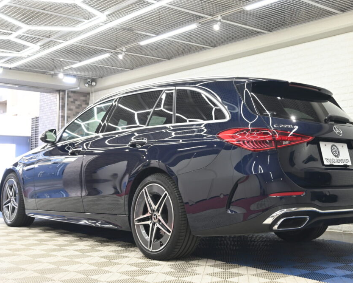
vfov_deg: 32.8
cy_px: 138
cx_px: 195
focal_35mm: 46
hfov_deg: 40.4
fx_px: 479
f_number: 5
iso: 640
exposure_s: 1/100
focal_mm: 26.5
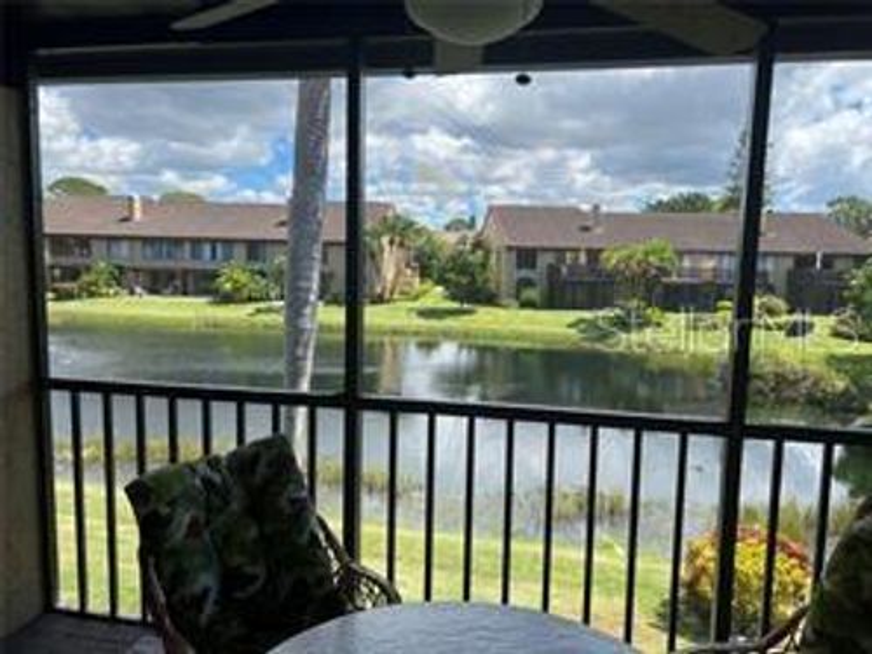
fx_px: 655
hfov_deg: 67.3
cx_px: 436
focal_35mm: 26
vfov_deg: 53.1
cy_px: 327
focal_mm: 5.7
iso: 50
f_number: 1.5
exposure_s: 1/1669
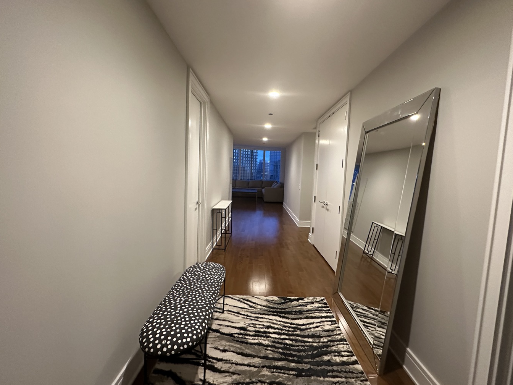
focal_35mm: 15
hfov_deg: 98.2
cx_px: 260
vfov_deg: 81.7
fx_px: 222
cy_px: 190
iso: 640
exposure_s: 1/60
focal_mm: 2.22
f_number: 2.2
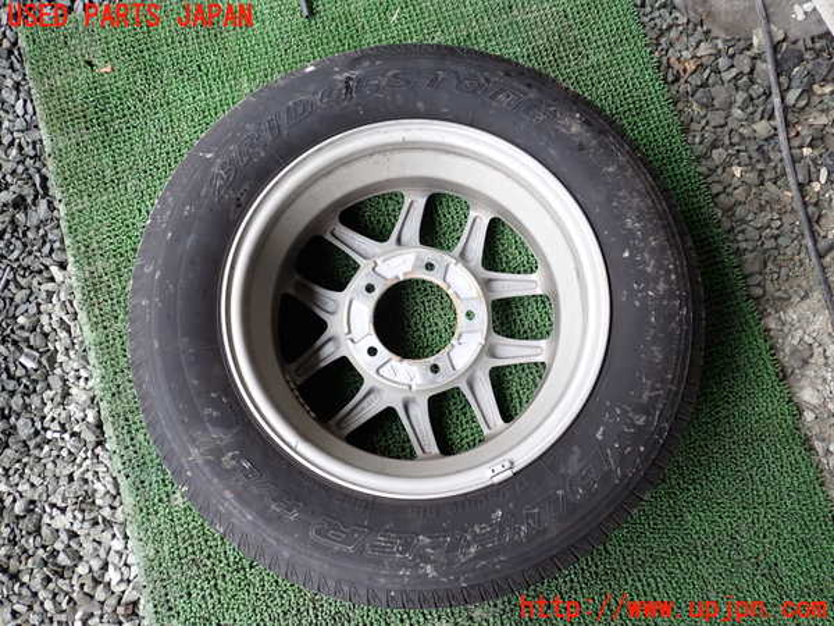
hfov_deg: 60.0
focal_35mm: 30
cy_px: 313
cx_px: 417
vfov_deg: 46.8
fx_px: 723
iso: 200
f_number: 2.3
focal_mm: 5.4
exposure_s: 1/100
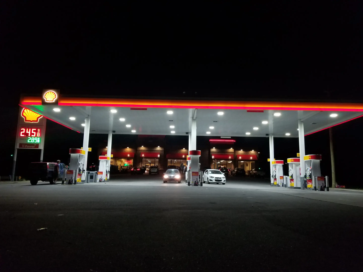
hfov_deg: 67.3
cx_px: 182
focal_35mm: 26
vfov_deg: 53.1
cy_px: 136
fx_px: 273
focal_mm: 4.25
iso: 160
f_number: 1.7
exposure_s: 1/60
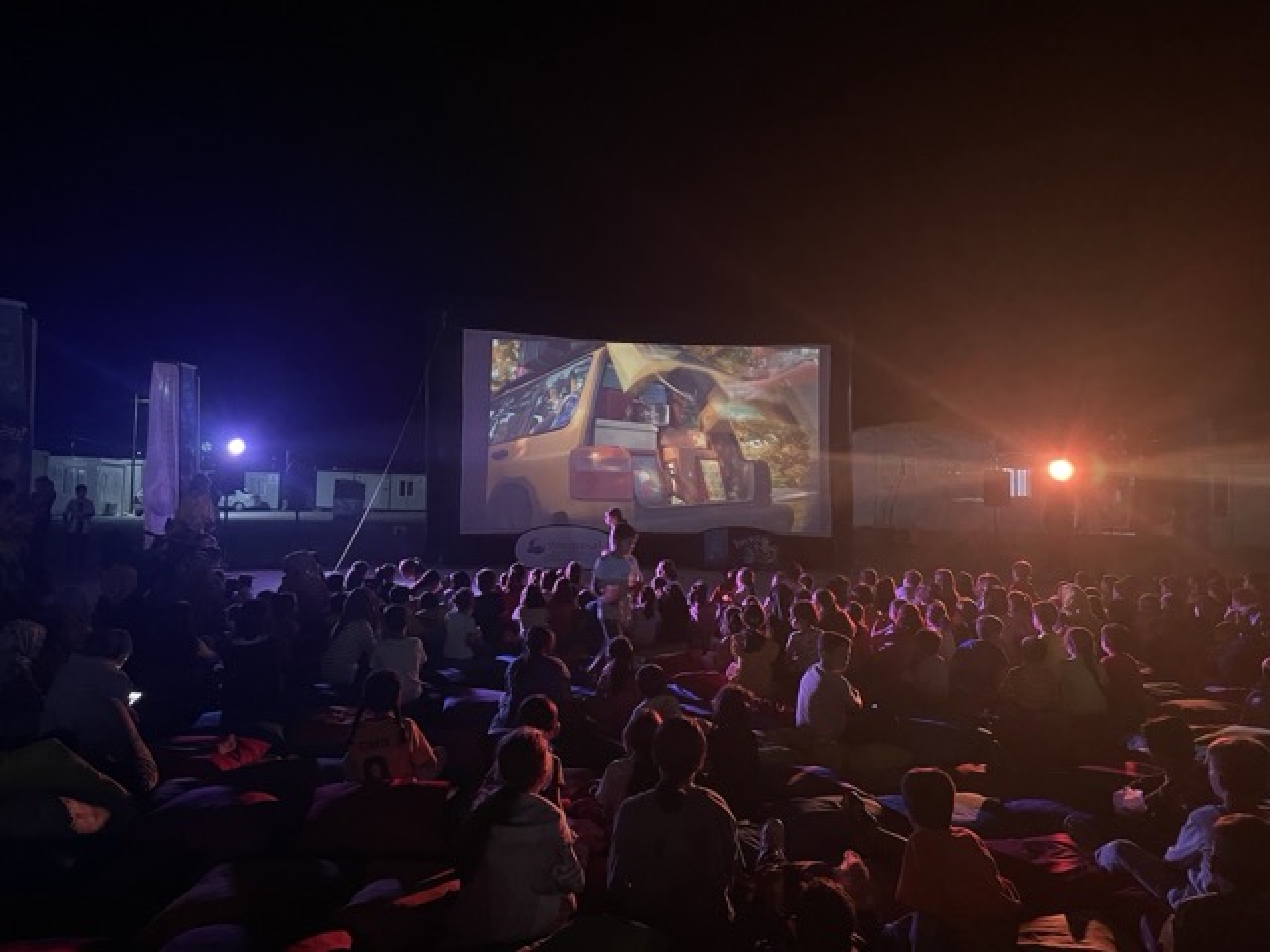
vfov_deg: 53.1
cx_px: 635
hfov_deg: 67.3
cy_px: 476
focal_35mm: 26
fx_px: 954
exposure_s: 1/28
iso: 640
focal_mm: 4.2
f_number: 1.6
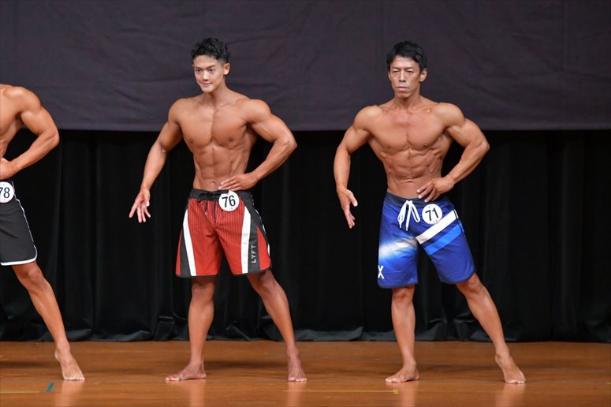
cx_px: 306
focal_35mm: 300
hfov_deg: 6.9
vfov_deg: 4.6
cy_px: 204
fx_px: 5089
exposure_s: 1/400
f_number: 5.6
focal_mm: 200
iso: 5000
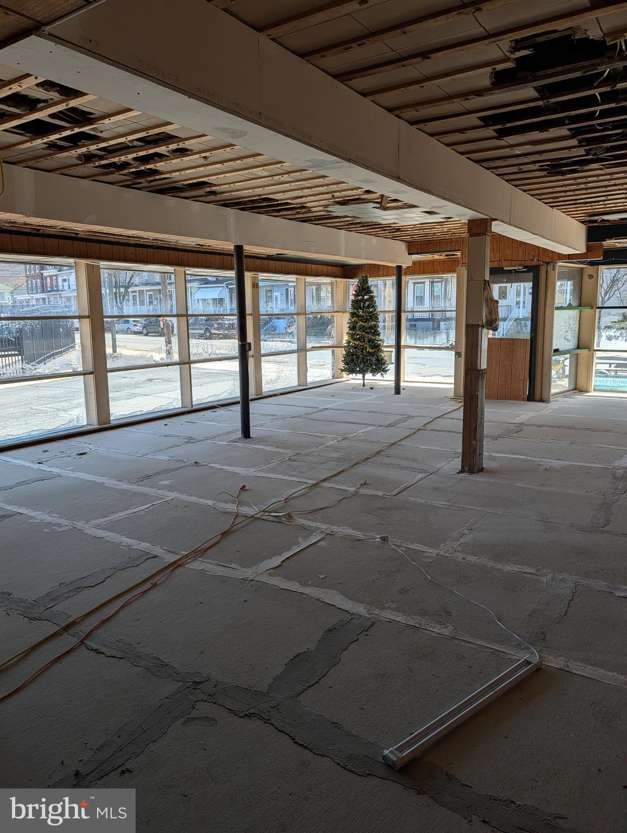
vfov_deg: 71.5
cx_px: 314
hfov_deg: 56.9
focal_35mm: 24
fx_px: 578
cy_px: 416
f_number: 1.68
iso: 19
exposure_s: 1/319
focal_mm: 6.9
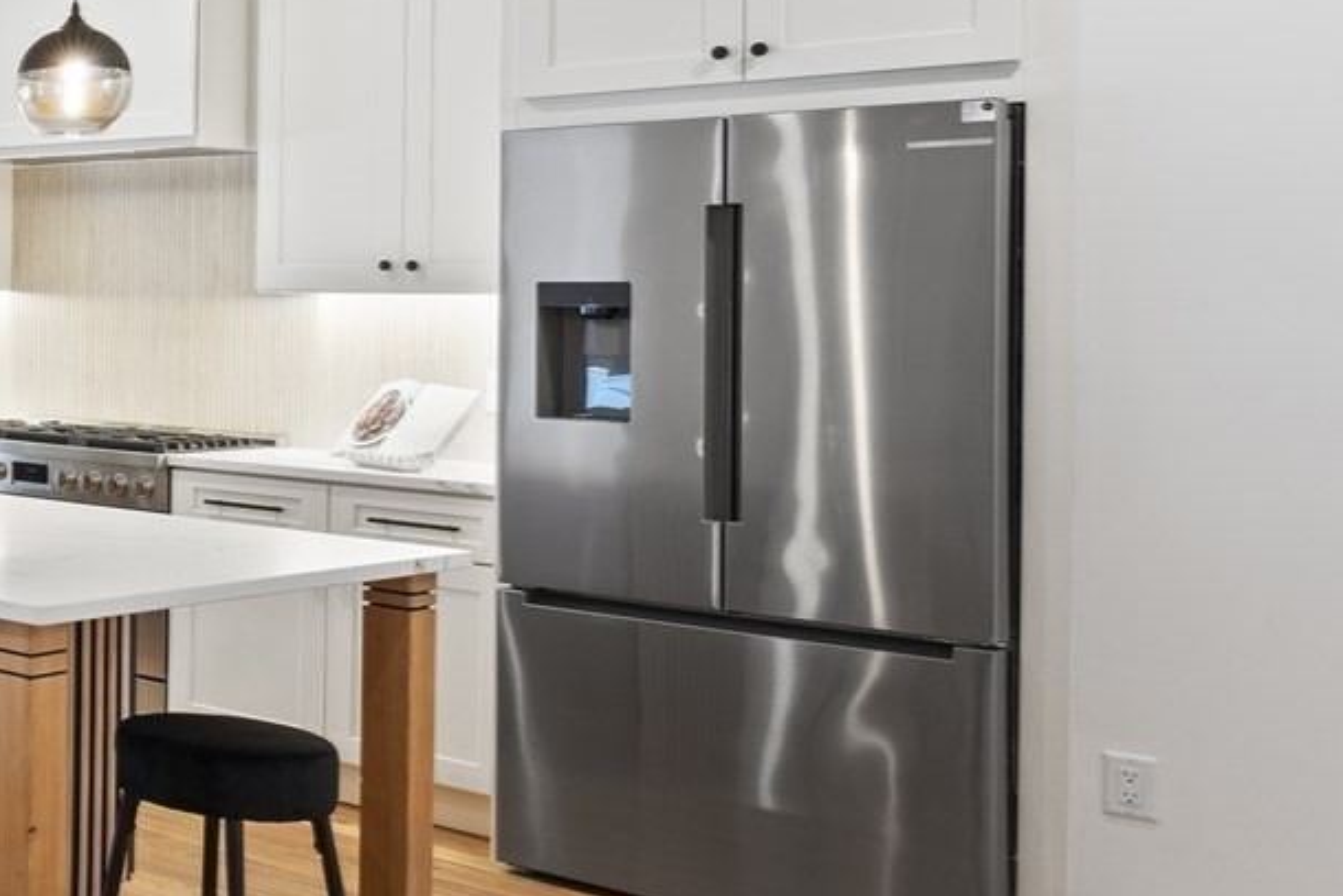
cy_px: 289
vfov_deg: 28.5
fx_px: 1754
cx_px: -711
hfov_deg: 27.4
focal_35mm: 47
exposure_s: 3
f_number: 9.5
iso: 100
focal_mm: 14
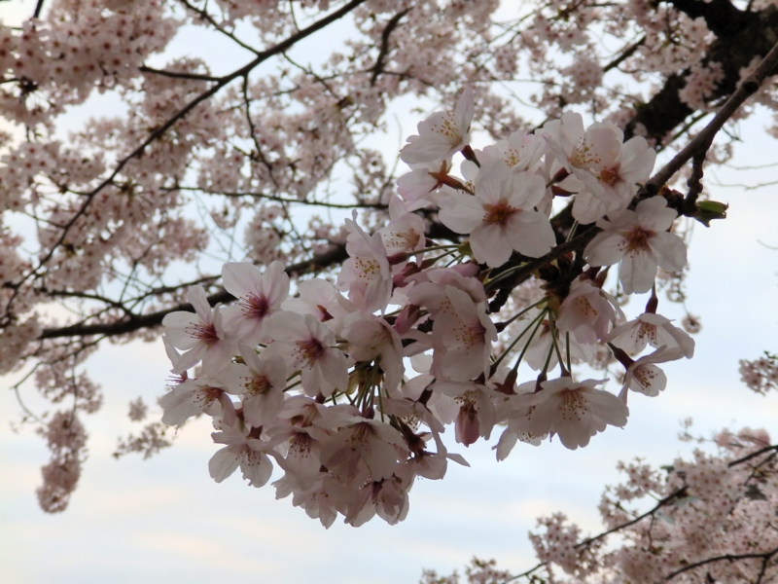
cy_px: 292
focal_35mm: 46
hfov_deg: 41.2
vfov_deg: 31.5
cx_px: 389
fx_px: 1034
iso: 100
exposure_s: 1/40
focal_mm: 8.2
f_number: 4.2
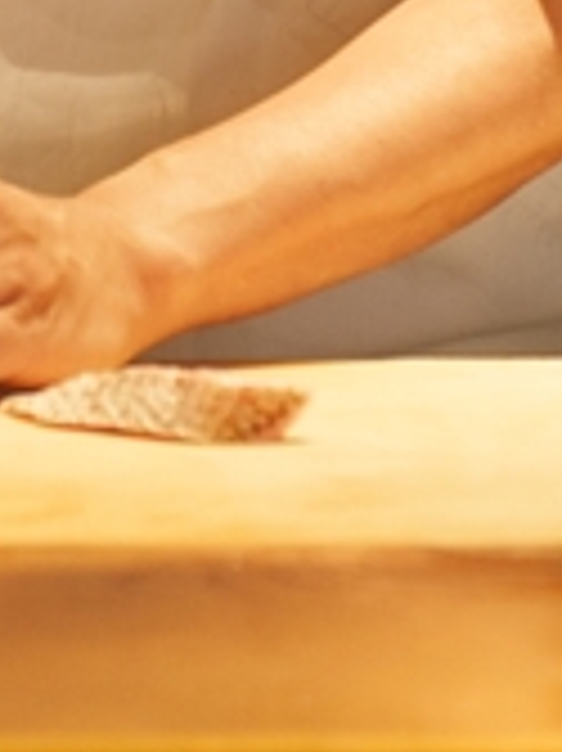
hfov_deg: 4.6
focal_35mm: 322
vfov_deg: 6.1
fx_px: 6979
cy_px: -525
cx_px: -67
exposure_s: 1/100
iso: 1000
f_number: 3.5
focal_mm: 62
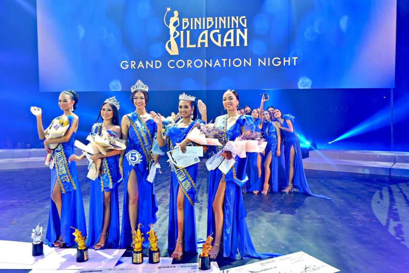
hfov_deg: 63.7
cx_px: 204
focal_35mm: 29
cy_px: 136
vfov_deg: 45.0
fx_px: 329
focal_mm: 19.2
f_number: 4
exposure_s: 1/70
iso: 200
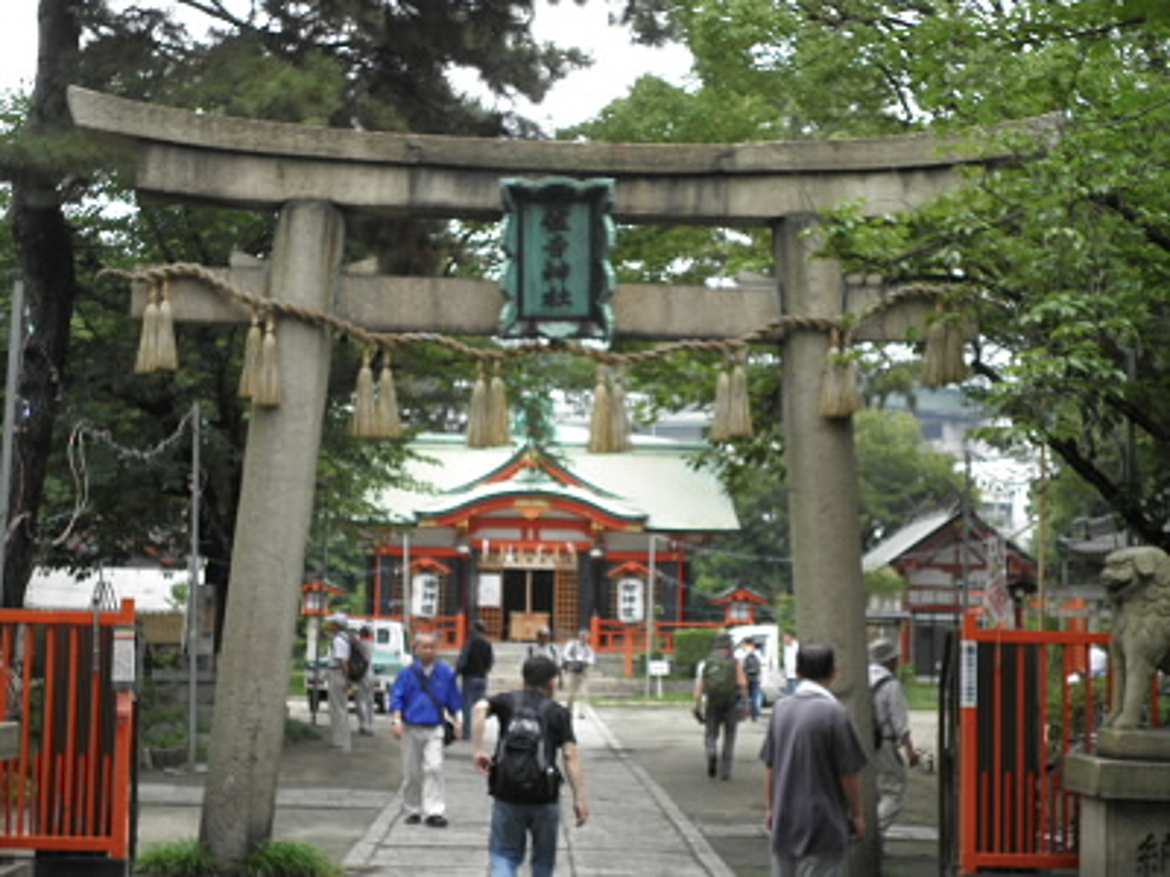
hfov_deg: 29.8
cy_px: 438
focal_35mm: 65
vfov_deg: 22.6
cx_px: 585
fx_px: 2197
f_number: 5.3
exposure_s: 1/80
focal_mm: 11.7
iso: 64
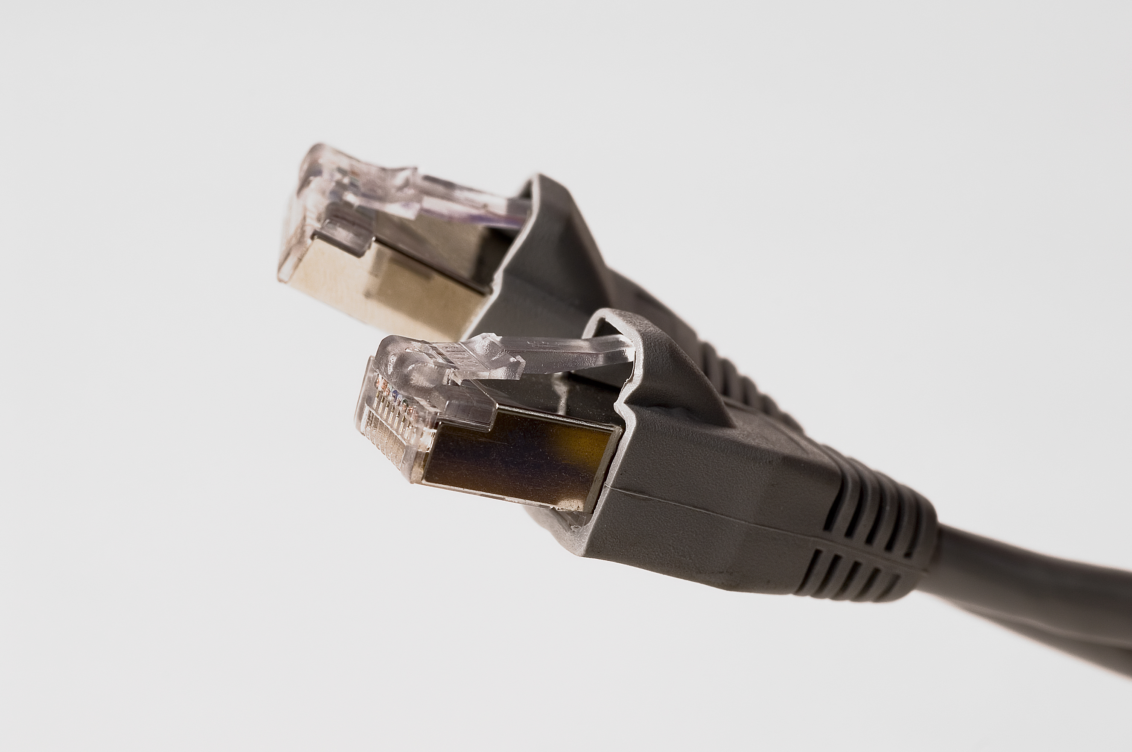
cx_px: 566
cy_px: 376
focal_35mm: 90
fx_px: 2827
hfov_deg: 22.6
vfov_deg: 15.2
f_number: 11
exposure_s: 1/60
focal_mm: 60
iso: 200
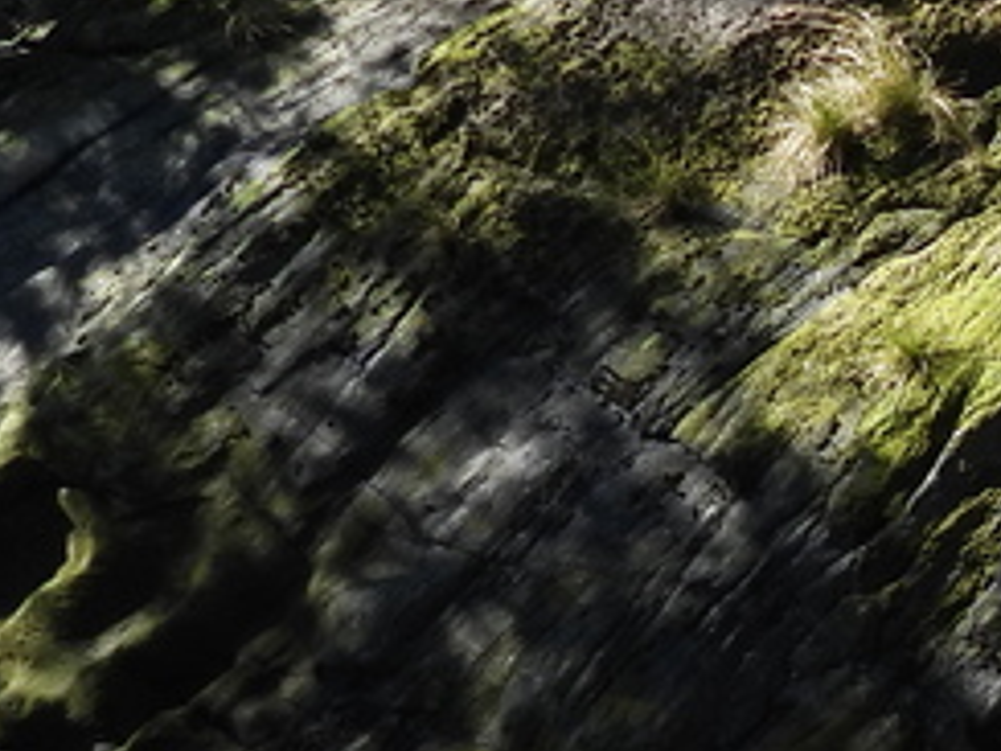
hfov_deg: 14.3
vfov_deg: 11.6
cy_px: 784
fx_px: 3644
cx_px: 1616
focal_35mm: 126
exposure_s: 1/400
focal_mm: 4.3
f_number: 2.8
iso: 100
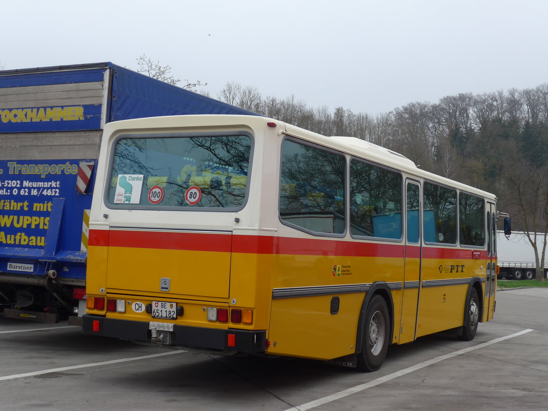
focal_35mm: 52
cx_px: 274
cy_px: 206
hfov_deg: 36.8
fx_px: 823
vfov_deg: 28.0
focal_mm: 10.7
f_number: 3.3
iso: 80
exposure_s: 1/320
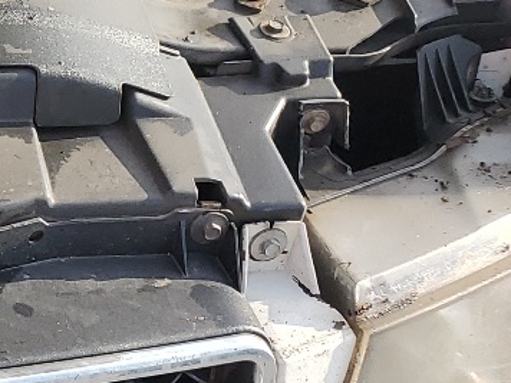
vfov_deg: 12.7
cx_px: -622
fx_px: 1727
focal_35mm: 117
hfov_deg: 13.5
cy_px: 195
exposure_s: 1/1111
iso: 50
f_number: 1.5
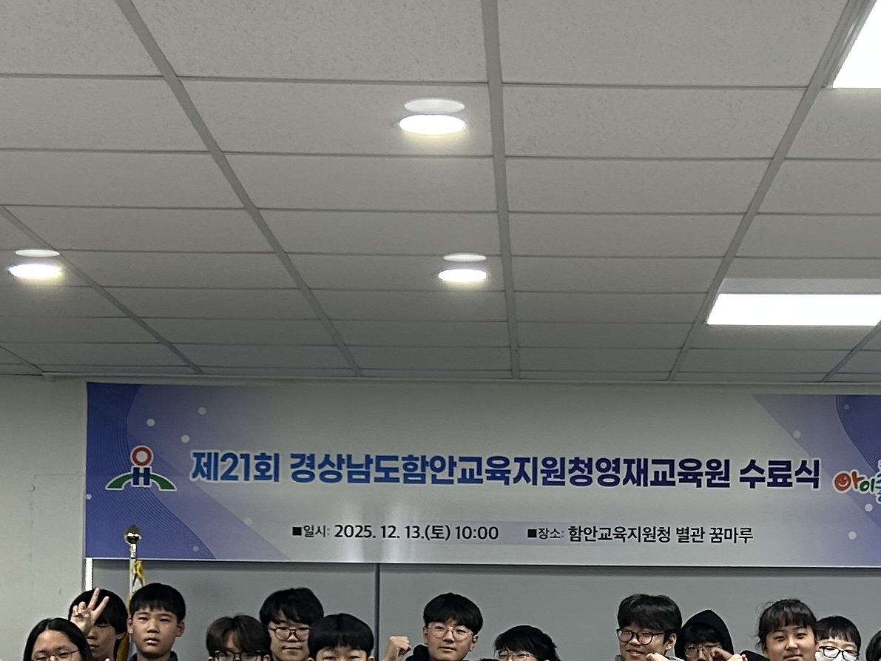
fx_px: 2239
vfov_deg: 16.6
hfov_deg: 22.1
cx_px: 615
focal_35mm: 88
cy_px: 572
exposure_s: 1/120
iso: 125
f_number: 1.5
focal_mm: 5.7
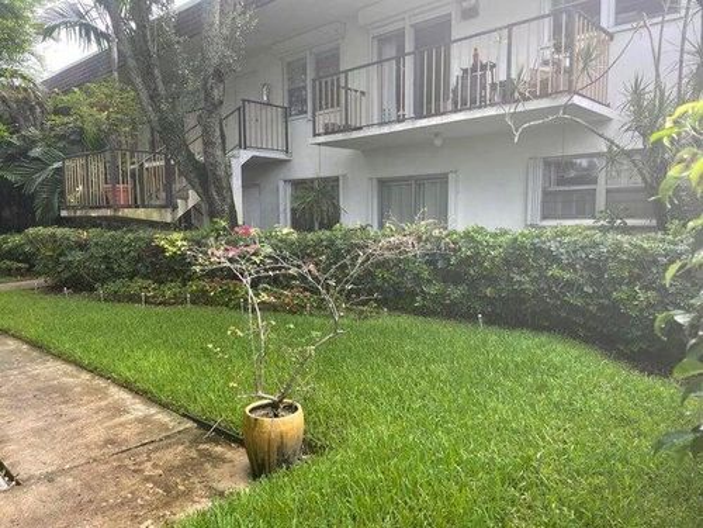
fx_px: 528
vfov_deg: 53.1
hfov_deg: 67.3
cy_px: 264
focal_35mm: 26
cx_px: 352
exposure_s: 1/213
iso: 32
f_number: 1.6
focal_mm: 4.2
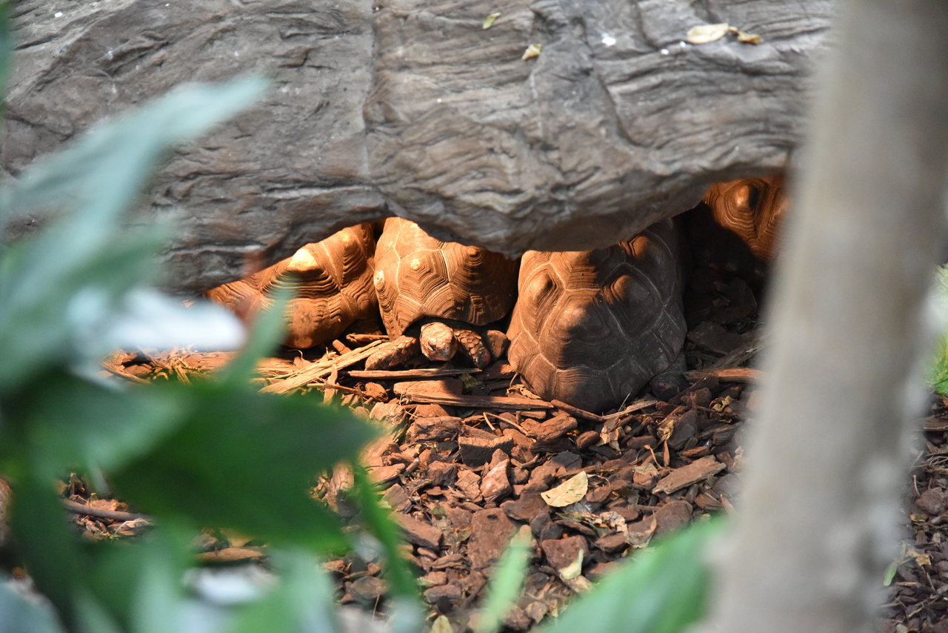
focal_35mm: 120
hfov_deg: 17.1
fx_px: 3161
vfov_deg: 11.4
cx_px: 474
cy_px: 316
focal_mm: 120
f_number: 4
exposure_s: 1/250
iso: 9000
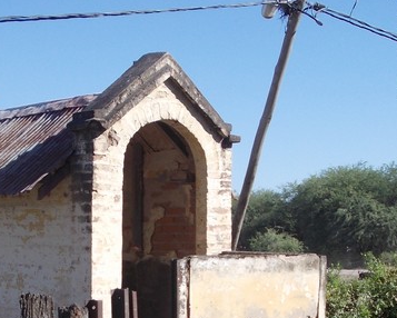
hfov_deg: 21.2
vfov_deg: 16.7
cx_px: 128
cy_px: 315
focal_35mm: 90
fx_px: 1058
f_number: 6.5
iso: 80
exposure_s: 1/200
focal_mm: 6.1
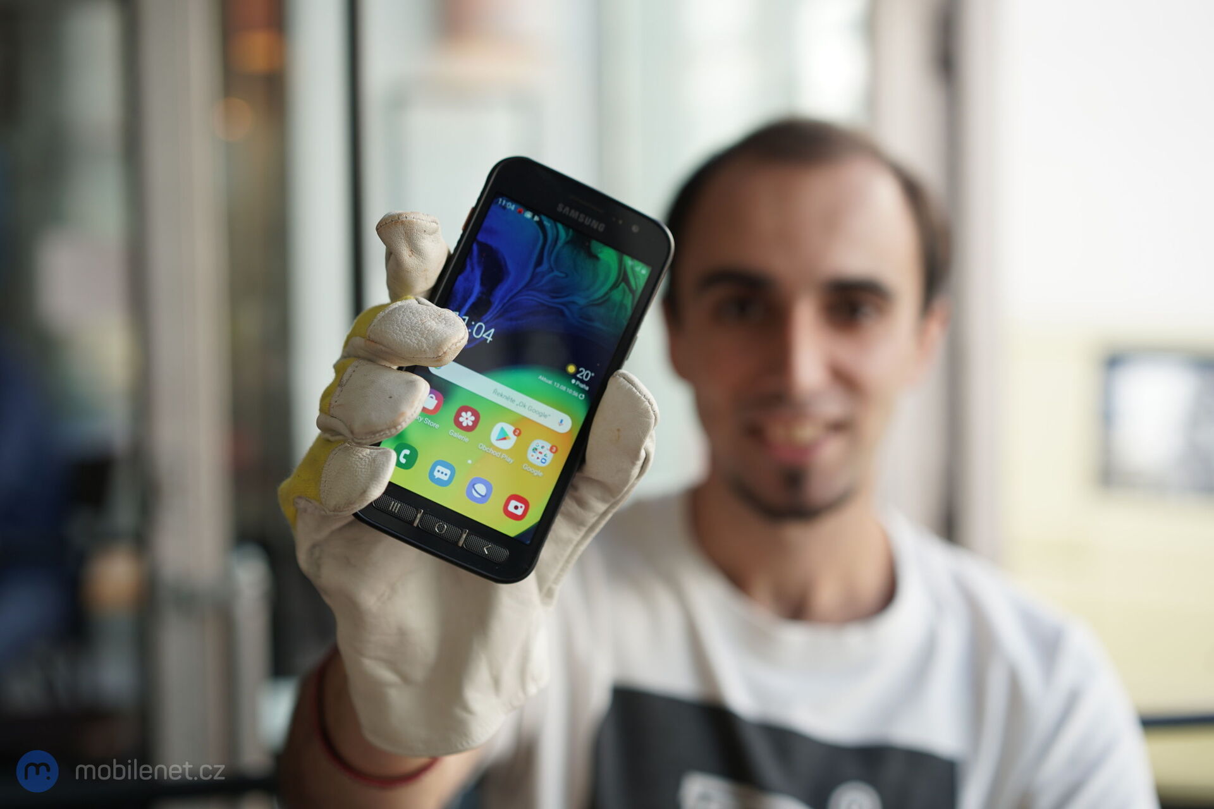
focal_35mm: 55
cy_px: 404
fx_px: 1855
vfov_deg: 24.6
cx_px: 607
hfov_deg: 36.2
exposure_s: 1/125
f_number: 3.2
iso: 100
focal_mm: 55
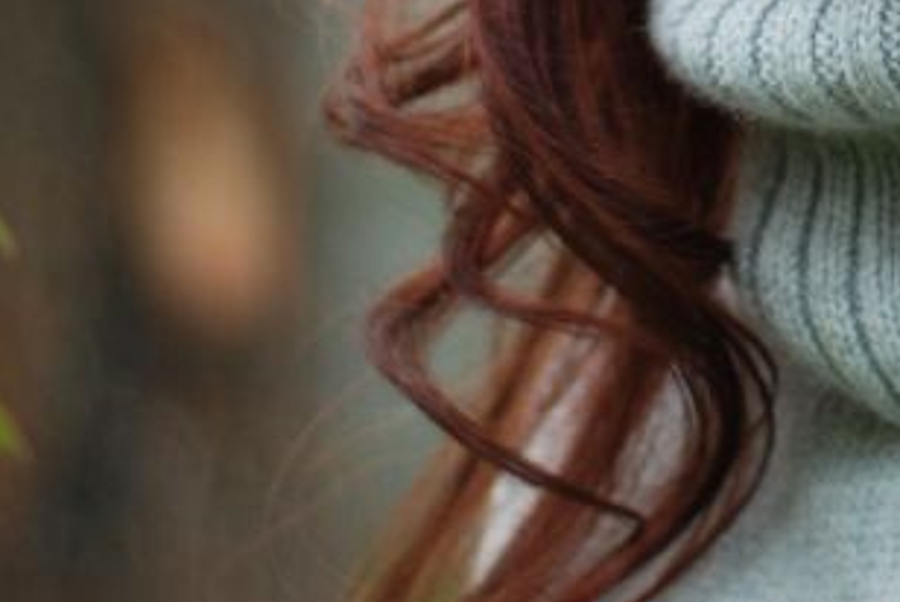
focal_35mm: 249
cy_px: -317
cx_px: 1020
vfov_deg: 5.5
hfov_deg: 8.2
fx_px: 6231
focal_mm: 50
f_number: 1.8
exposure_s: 1/320
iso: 160
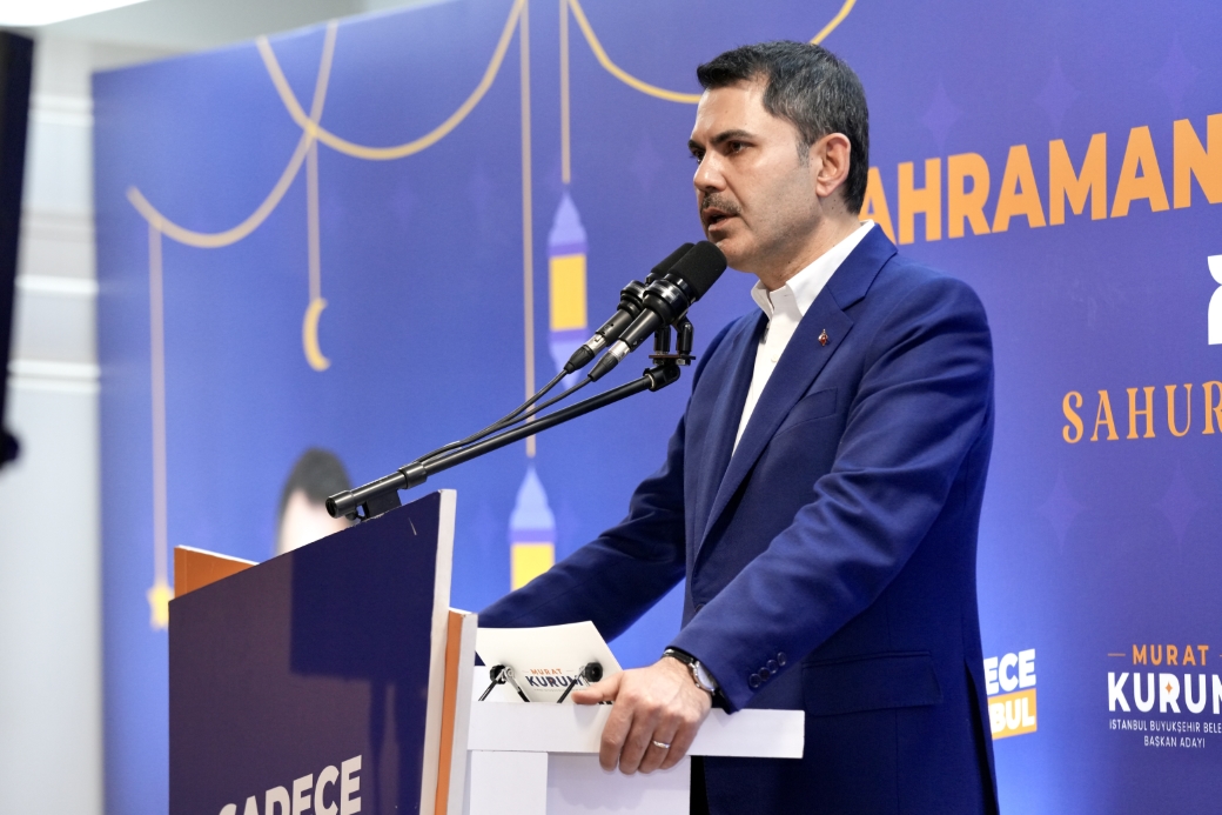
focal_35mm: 151
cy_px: 408
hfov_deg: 13.6
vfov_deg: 9.1
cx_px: 611
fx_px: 5124
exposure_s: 1/200
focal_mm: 151
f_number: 4
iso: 2000
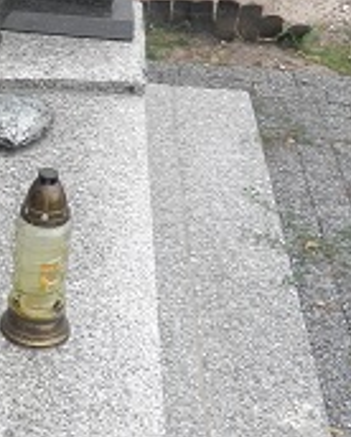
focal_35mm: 87
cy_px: 117
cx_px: -163
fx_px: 1128
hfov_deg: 16.3
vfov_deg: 21.8
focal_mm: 4.3
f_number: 8.3
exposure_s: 1/80
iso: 64
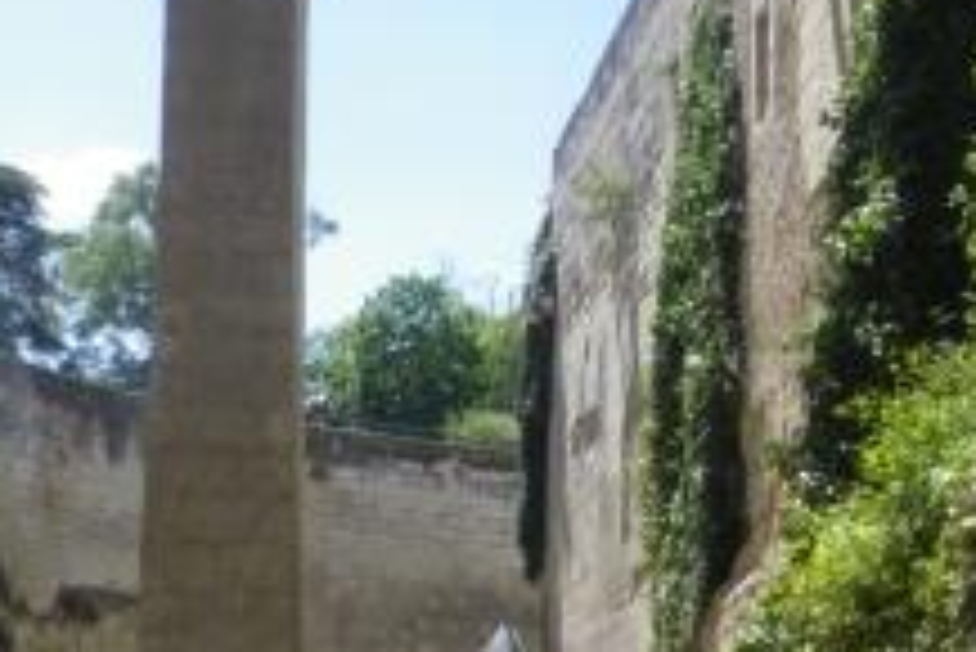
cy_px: 652
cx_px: 243
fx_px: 2442
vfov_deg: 15.0
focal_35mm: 90
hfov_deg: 22.4
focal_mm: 7.5
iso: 400
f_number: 6.2
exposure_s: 1/640
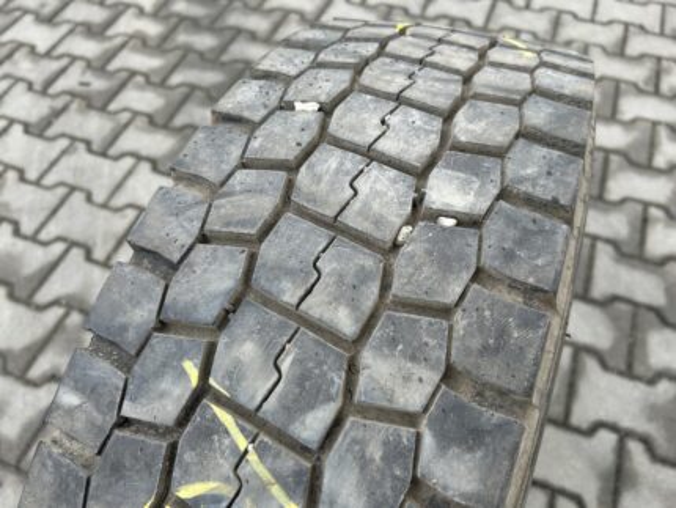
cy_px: 254
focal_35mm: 26
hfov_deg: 67.3
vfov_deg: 53.1
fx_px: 508
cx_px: 338
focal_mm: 5.7
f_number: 1.5
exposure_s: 1/290
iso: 40
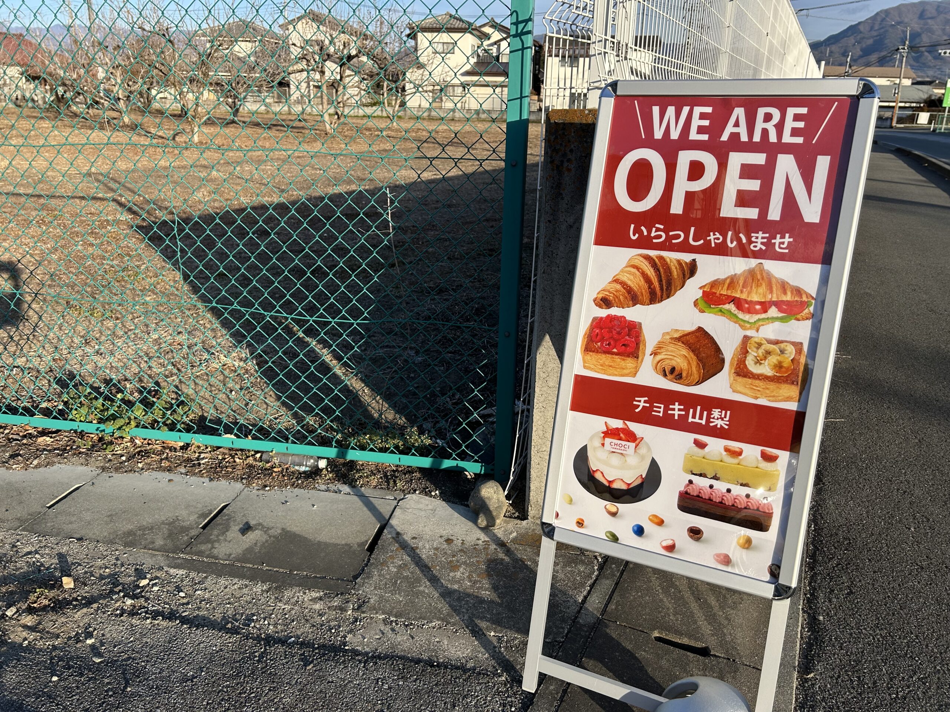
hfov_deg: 67.3
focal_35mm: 26
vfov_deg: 53.1
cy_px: 356
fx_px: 714
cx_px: 475
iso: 50
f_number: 1.5
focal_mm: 5.7
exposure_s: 1/2208
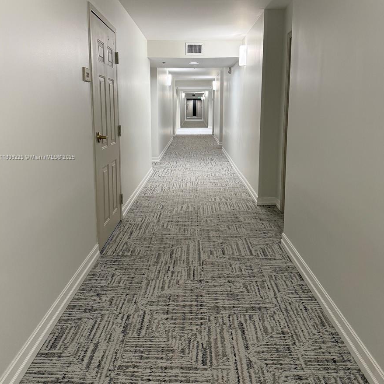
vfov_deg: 55.3
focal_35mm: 29
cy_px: 157
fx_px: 364
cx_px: 192
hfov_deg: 55.6
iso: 250
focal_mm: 6.76
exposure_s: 1/60
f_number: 1.78
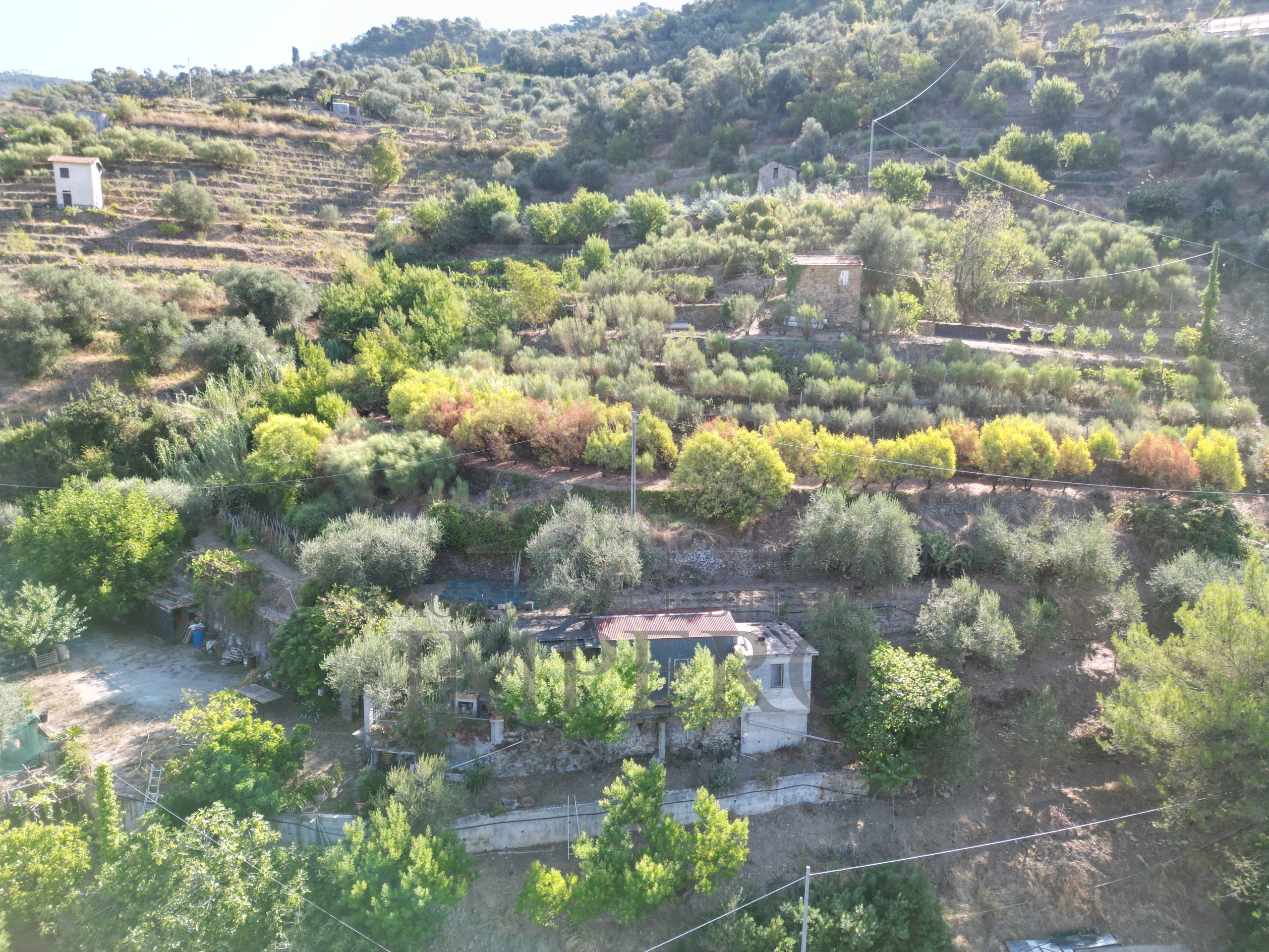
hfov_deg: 71.6
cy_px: 476
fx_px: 880
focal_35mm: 24
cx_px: 634
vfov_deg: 56.8
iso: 200
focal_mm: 6.72
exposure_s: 1/800
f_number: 1.7
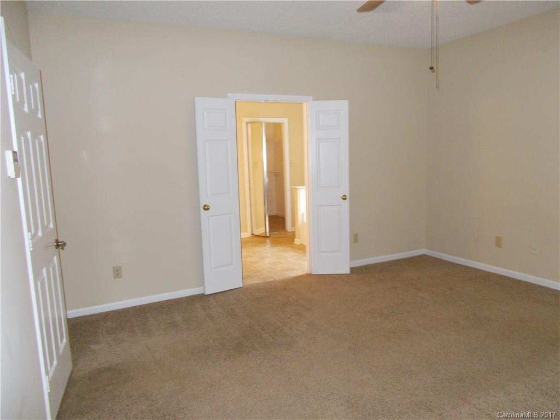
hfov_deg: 67.3
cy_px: 210
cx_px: 280
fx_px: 421
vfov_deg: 53.1
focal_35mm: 26
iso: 320
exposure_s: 1/25
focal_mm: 4.6
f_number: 3.2
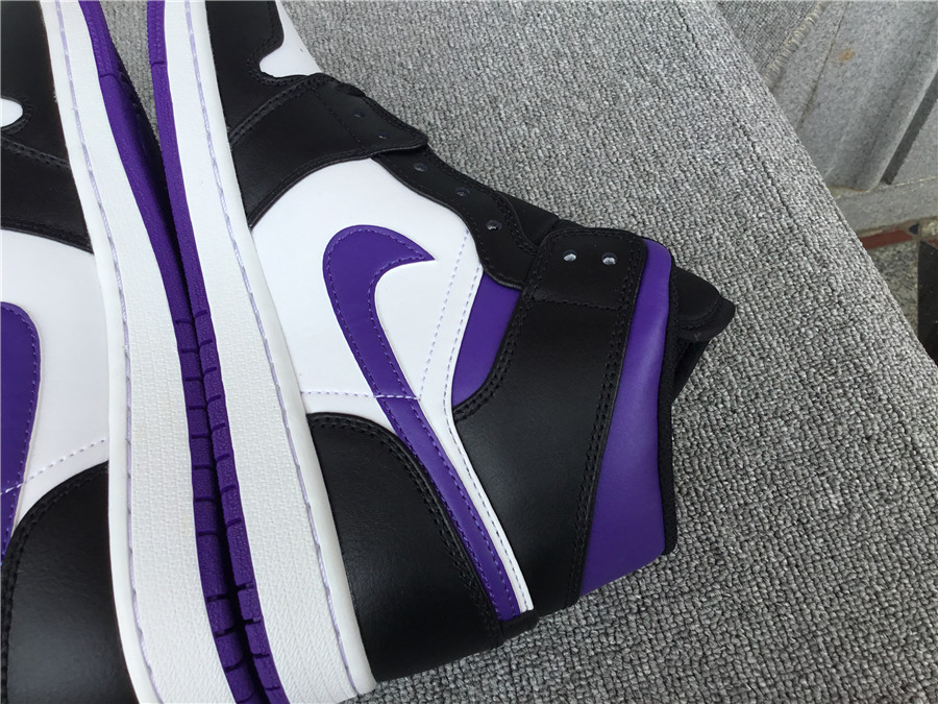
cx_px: 469
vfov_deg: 45.4
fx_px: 840
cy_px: 352
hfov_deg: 58.4
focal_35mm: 31
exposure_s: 1/424
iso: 25
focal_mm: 3.3
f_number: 2.4
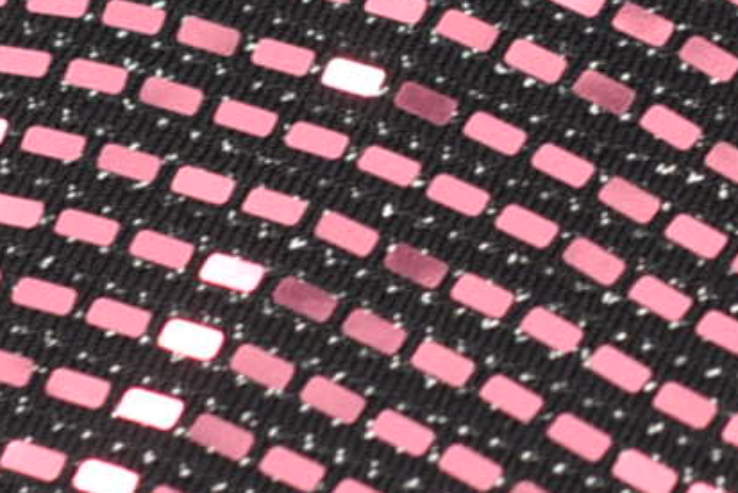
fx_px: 7467
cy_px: -475
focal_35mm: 364
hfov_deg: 5.6
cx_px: 1165
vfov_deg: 3.7
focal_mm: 50
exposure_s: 1/60
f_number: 4
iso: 100
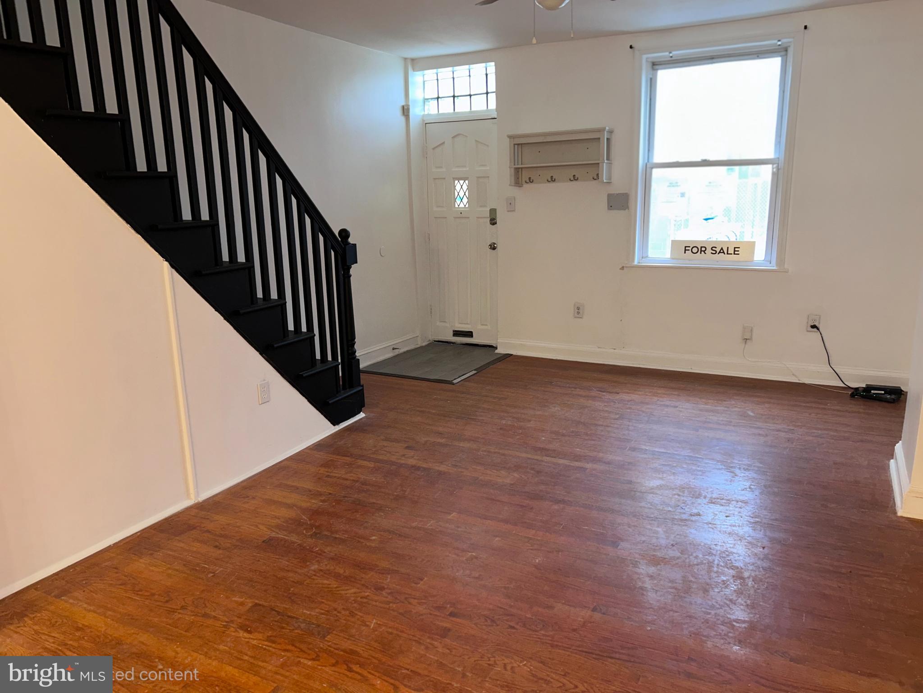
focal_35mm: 26
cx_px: 462
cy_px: 346
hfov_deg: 67.3
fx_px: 693
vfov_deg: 53.1
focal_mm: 5.7
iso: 64
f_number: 1.5
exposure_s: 1/24
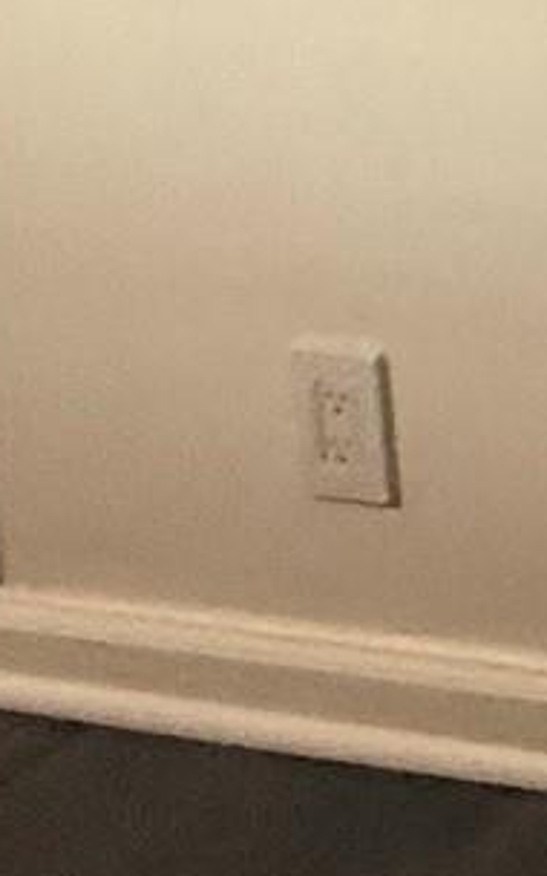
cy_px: -902
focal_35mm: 100
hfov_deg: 7.4
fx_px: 2385
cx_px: 2364
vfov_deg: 16.0
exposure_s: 1/120
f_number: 2.2
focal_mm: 2.22
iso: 320
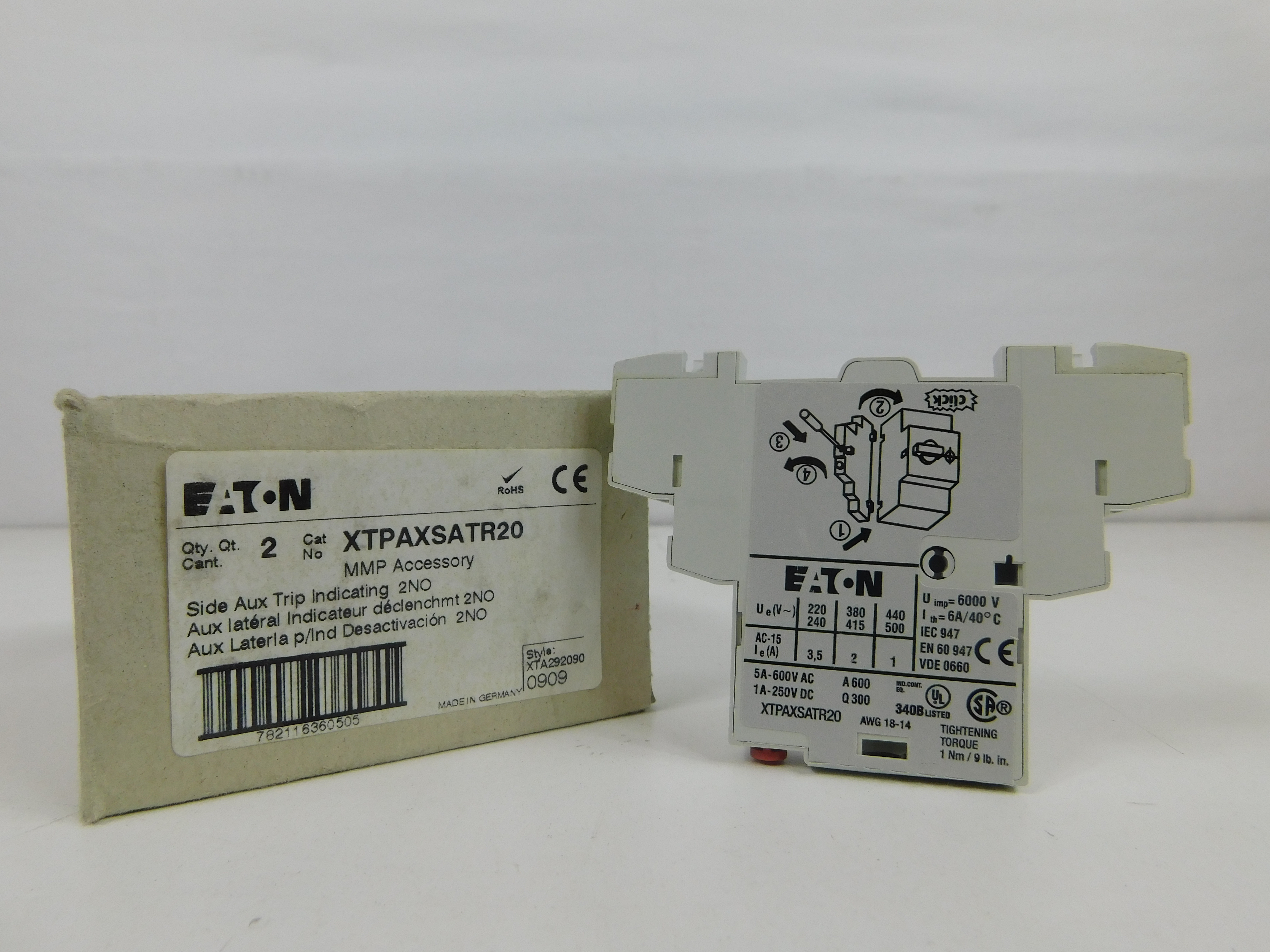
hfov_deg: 73.9
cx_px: 635
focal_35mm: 23
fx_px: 844
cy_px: 476
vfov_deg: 58.9
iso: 125
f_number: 3
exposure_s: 1/100
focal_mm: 4
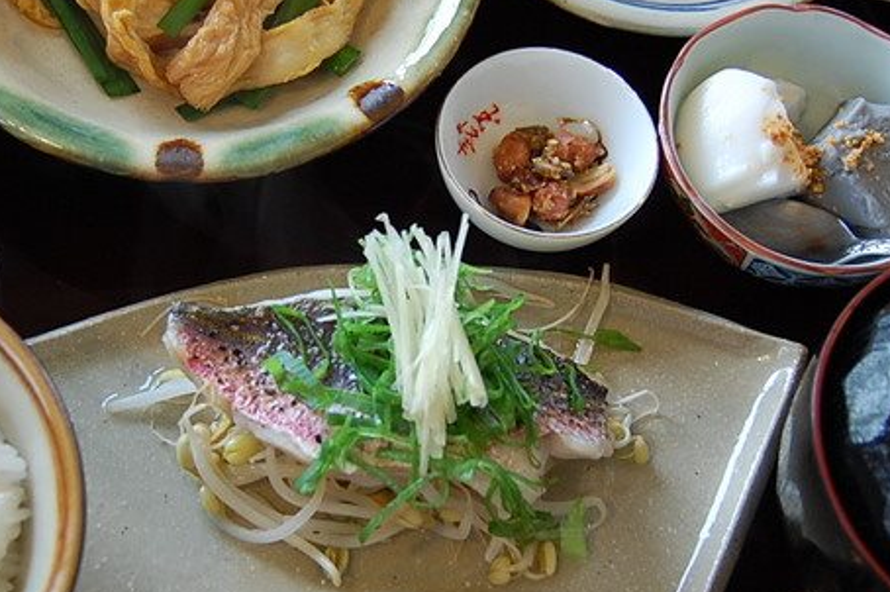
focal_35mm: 69
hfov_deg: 29.2
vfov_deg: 19.7
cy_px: 250
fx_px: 1705
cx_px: 355
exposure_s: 1/50
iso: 400
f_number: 3.8
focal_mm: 22
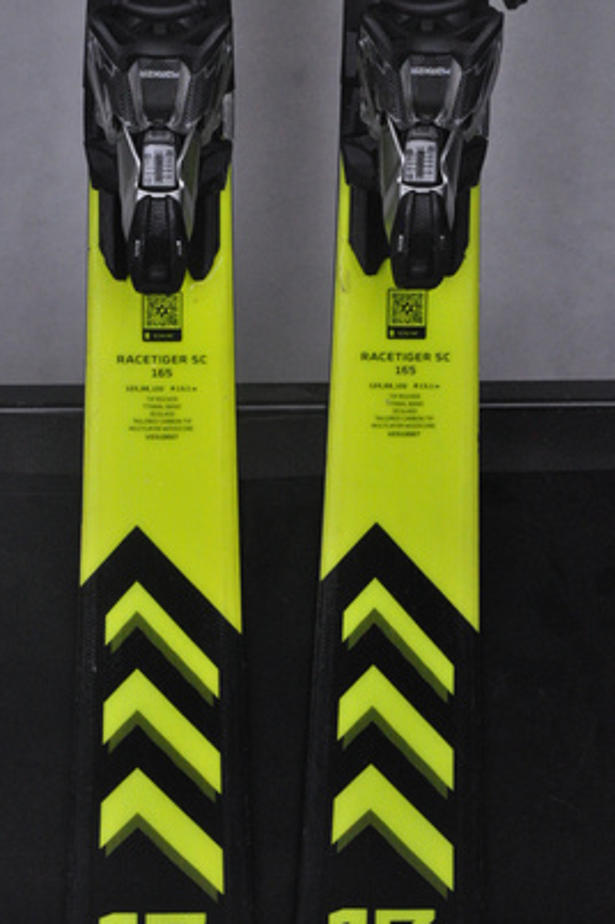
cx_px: 279
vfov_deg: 16.3
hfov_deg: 10.9
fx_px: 3223
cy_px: 511
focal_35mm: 126
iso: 3200
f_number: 9.5
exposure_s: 1/125
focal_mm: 75
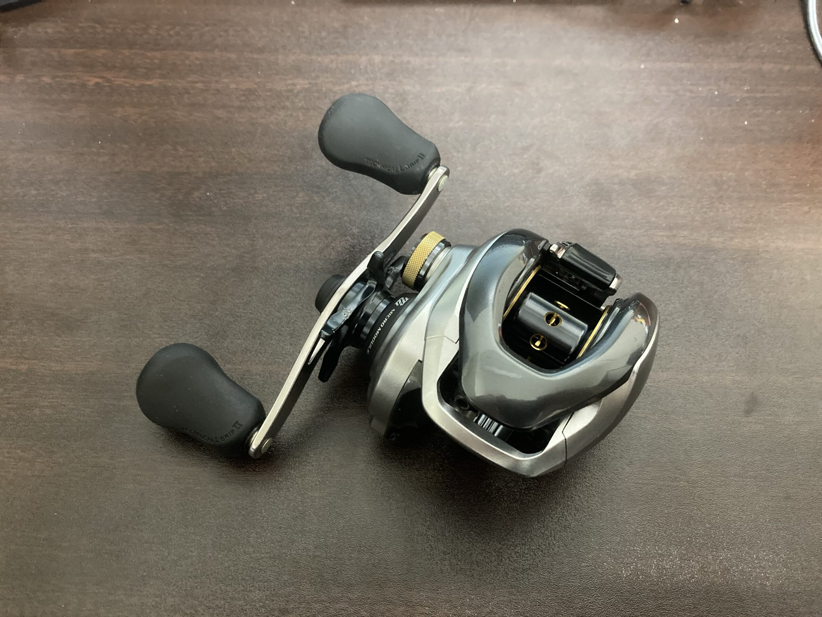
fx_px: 665
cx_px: 411
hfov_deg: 63.4
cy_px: 308
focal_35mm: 28
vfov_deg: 49.7
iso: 640
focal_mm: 3.99
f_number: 1.8
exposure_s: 1/30
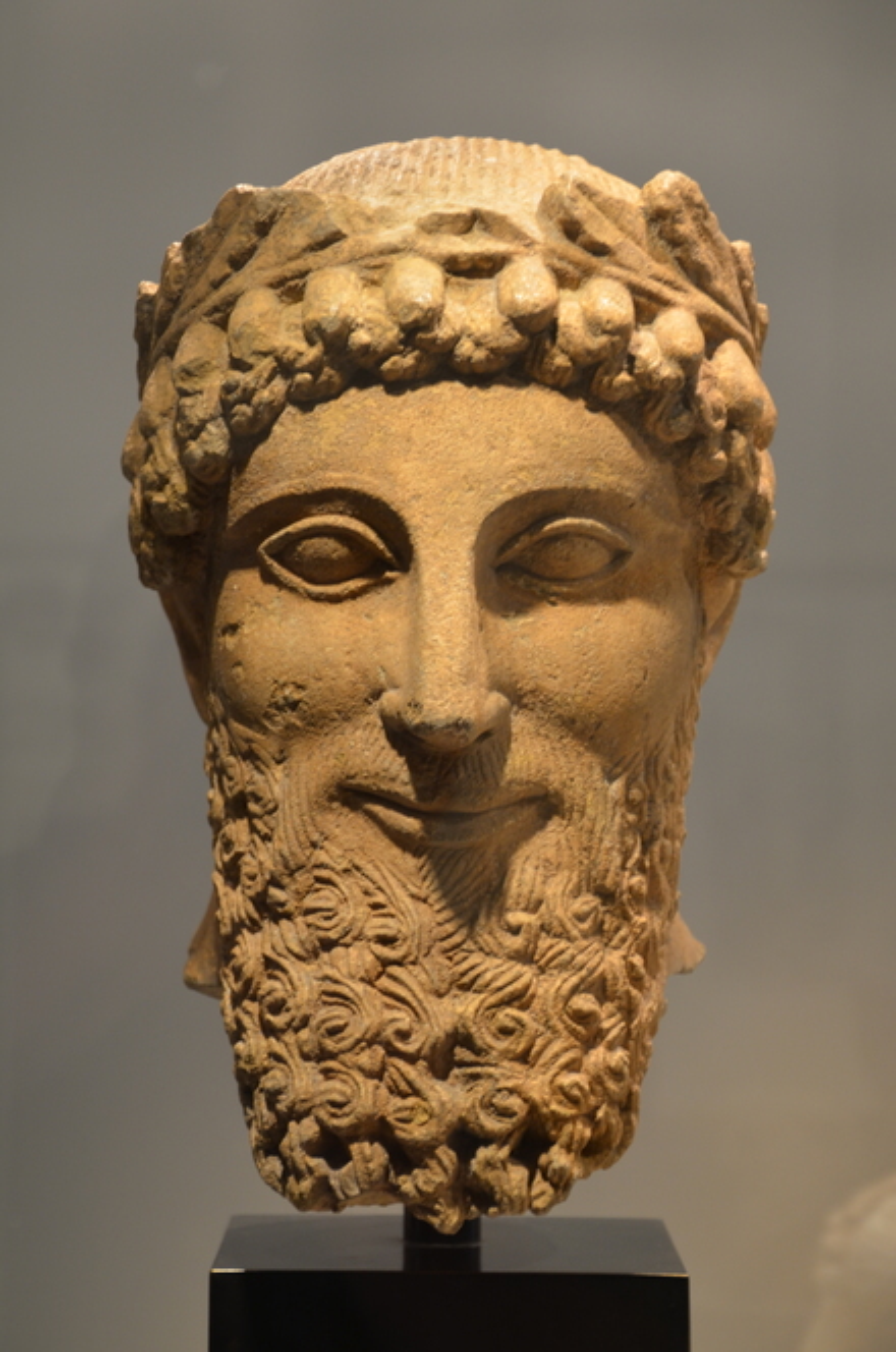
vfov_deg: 17.5
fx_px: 4386
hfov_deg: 11.7
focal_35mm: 117
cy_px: 676
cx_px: 448
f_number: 5.3
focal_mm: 78
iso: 400
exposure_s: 1/13
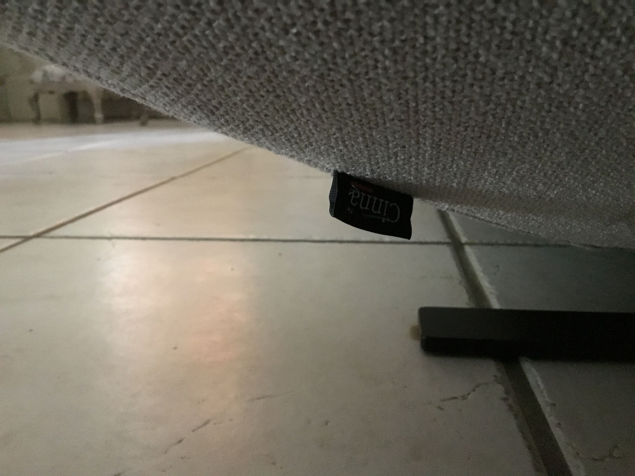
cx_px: 318
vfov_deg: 45.4
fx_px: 569
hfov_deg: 58.4
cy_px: 238
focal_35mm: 31
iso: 800
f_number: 2.4
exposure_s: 1/17
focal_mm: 3.3
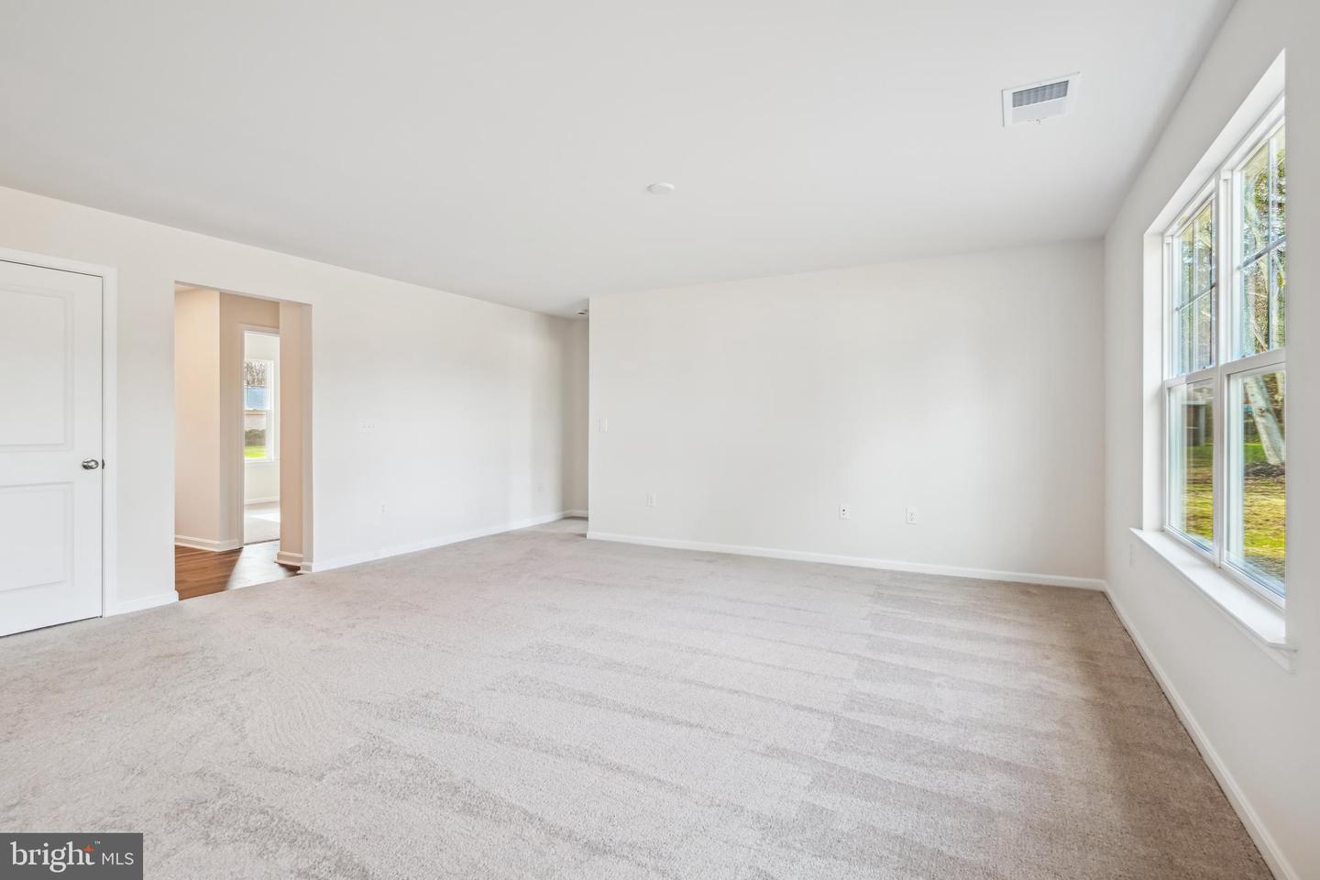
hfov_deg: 93.3
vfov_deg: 70.4
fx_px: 623
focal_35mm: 17
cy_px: 440
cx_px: 660
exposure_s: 1/20
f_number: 8
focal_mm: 17
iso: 360
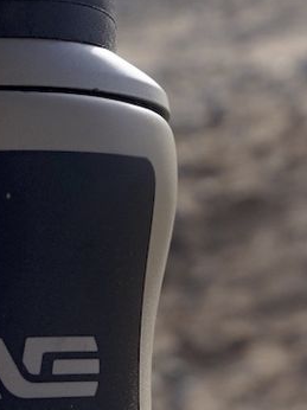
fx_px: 1515
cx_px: -14
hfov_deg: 11.4
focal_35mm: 128
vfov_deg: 15.0
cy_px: 447
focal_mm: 16
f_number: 5
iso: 100
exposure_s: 1/400
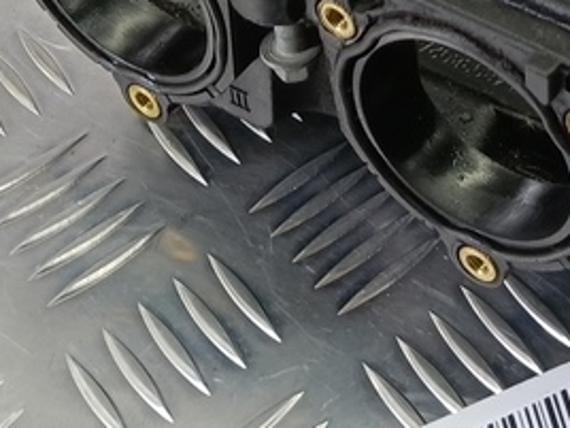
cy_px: -309
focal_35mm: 88
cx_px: 615
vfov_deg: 14.9
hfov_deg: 21.2
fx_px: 1449
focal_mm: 4.11
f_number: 1.6
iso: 160
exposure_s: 1/50
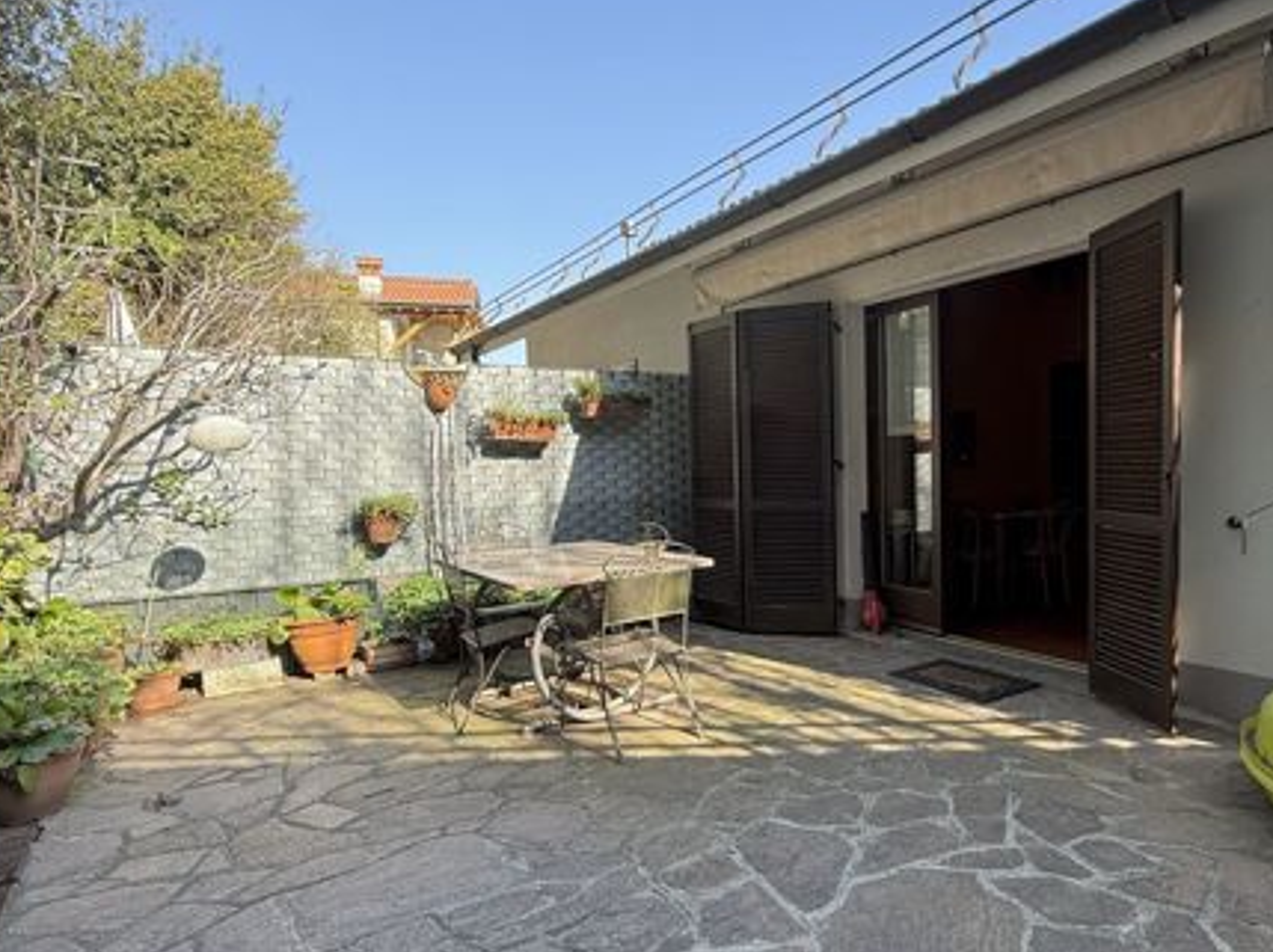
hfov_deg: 72.5
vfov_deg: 58.8
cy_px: 507
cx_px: 812
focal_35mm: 23
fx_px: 845
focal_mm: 2.22
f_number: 2.2
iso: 64
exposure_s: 1/256
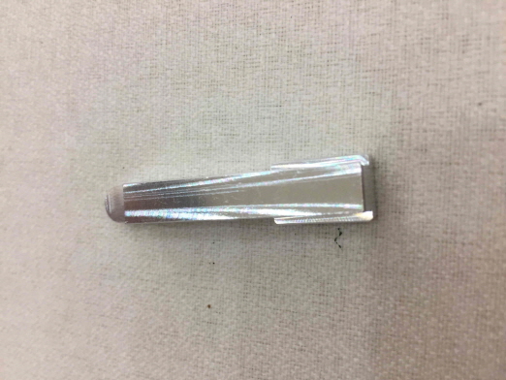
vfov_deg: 48.3
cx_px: 253
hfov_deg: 61.6
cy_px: 190
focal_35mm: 29
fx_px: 424
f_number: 2.2
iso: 80
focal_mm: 4.15
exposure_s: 1/30
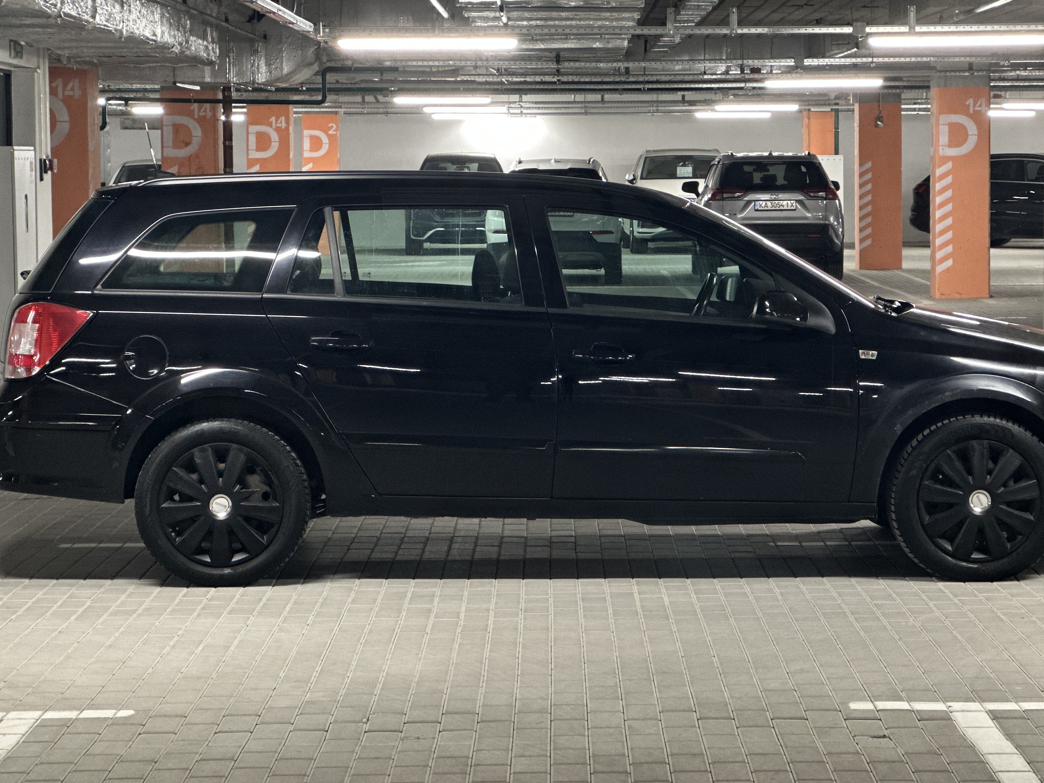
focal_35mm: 98
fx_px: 2956
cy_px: 362
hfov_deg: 20.0
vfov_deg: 15.1
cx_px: 589
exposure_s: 1/25
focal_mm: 9
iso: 400
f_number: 2.8
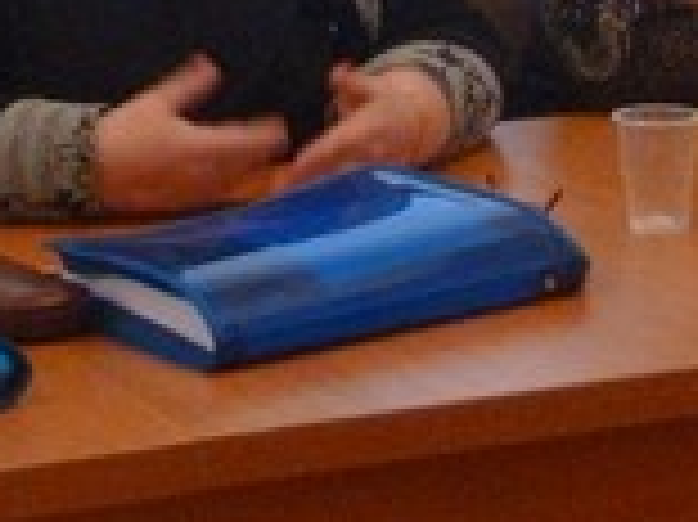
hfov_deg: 12.7
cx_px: 221
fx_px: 3123
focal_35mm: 155
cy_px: -277
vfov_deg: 9.3
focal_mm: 7.9
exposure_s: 1/15
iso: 800
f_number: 3.8
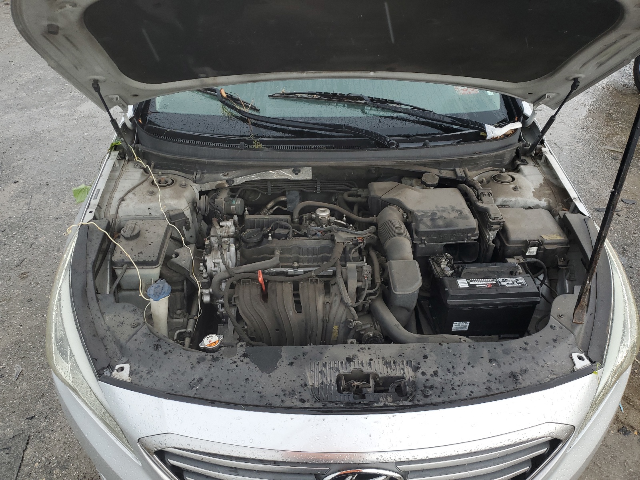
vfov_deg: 53.1
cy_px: 240
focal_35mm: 26
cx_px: 320
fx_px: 481
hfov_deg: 67.3
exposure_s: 1/256
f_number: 1.5
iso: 50
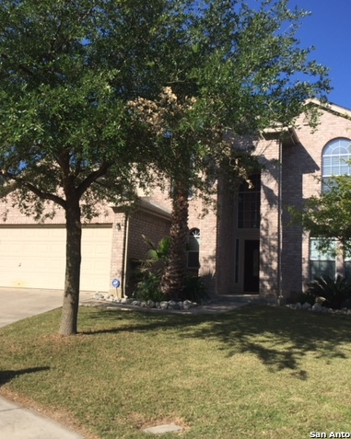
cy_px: 219
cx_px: 162
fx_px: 494
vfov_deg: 48.0
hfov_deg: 39.1
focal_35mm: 38
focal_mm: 4.15
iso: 32
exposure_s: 1/1980
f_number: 2.2
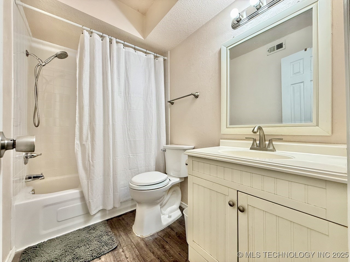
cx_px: 175
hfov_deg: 102.1
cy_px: 131
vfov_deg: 85.7
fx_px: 142
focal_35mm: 14
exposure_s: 1/120
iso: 250
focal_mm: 2.22
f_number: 2.2
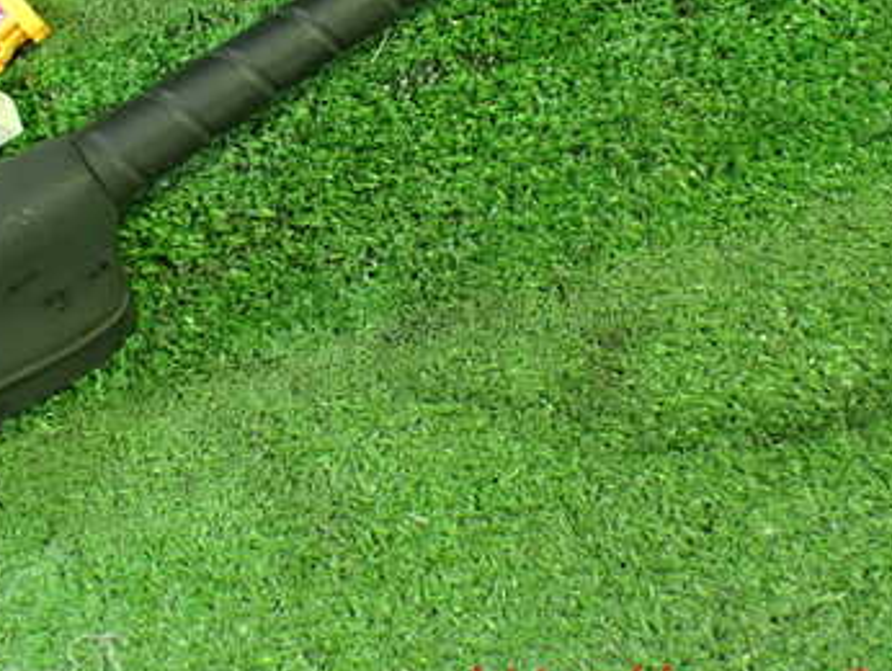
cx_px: 281
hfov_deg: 36.3
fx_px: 1341
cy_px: 145
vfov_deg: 27.6
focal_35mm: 52
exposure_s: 1/40
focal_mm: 5.4
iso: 800
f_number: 2.3
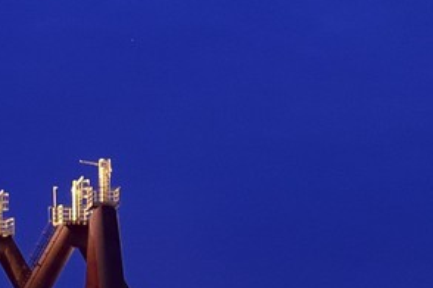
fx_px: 3139
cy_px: 350
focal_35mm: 261
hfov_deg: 7.3
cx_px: -694
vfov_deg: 5.2
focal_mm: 48
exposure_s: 1/3.33
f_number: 5
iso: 1600
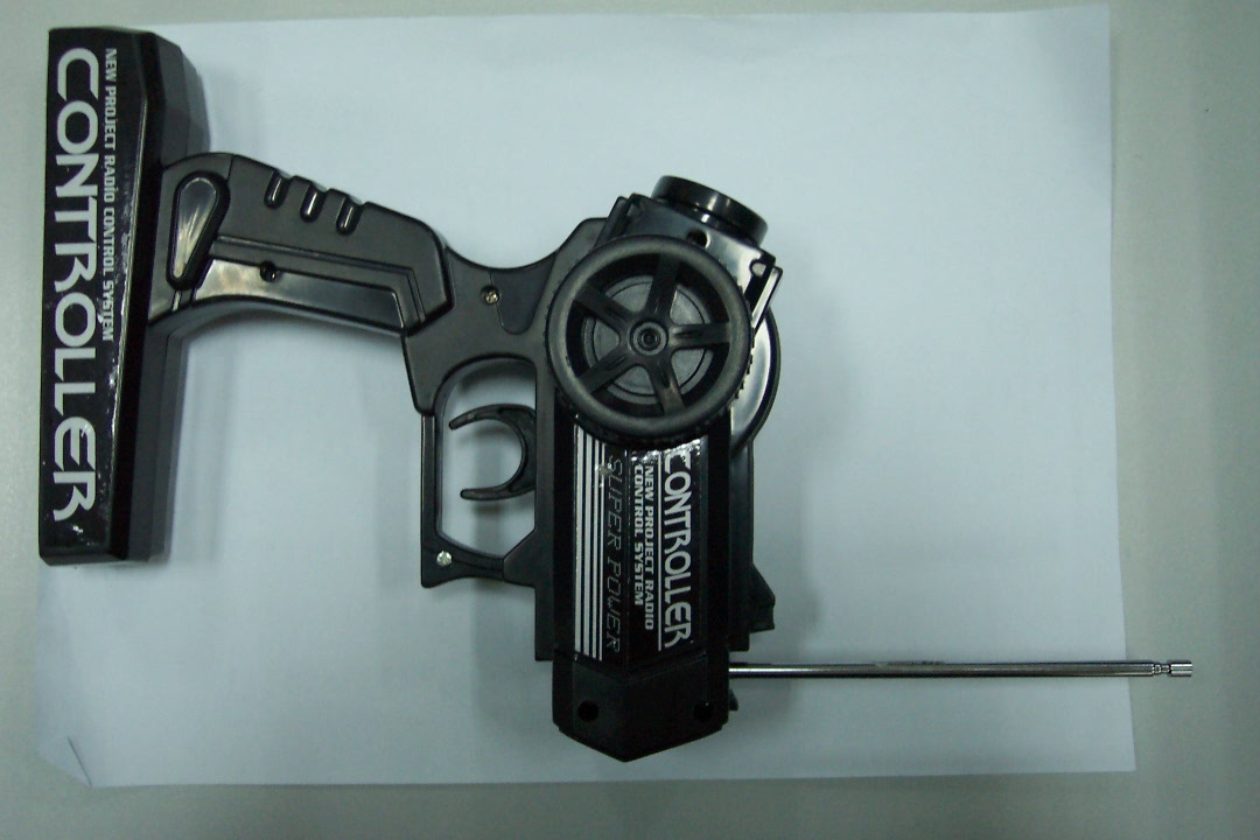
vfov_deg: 35.1
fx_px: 1330
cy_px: 420
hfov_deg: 50.7
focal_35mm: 38
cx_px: 630
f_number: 2.8
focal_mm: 8
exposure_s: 1/20
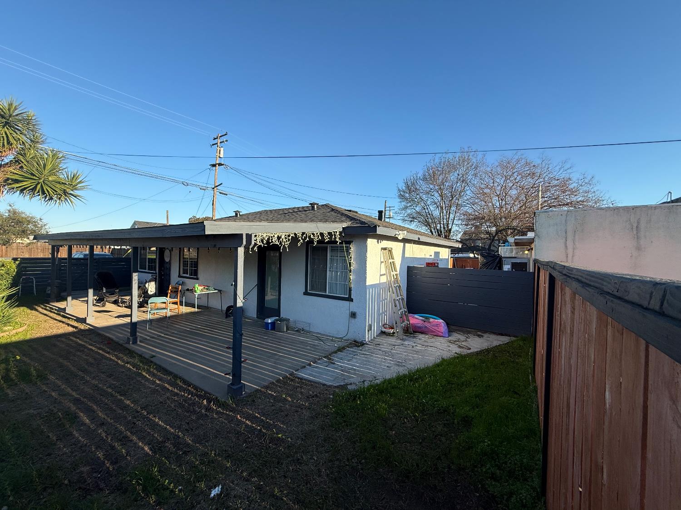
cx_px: 340
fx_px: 275
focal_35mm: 14
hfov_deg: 102.1
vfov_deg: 85.7
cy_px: 255
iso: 64
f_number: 2.2
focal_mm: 2.22
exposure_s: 1/1050
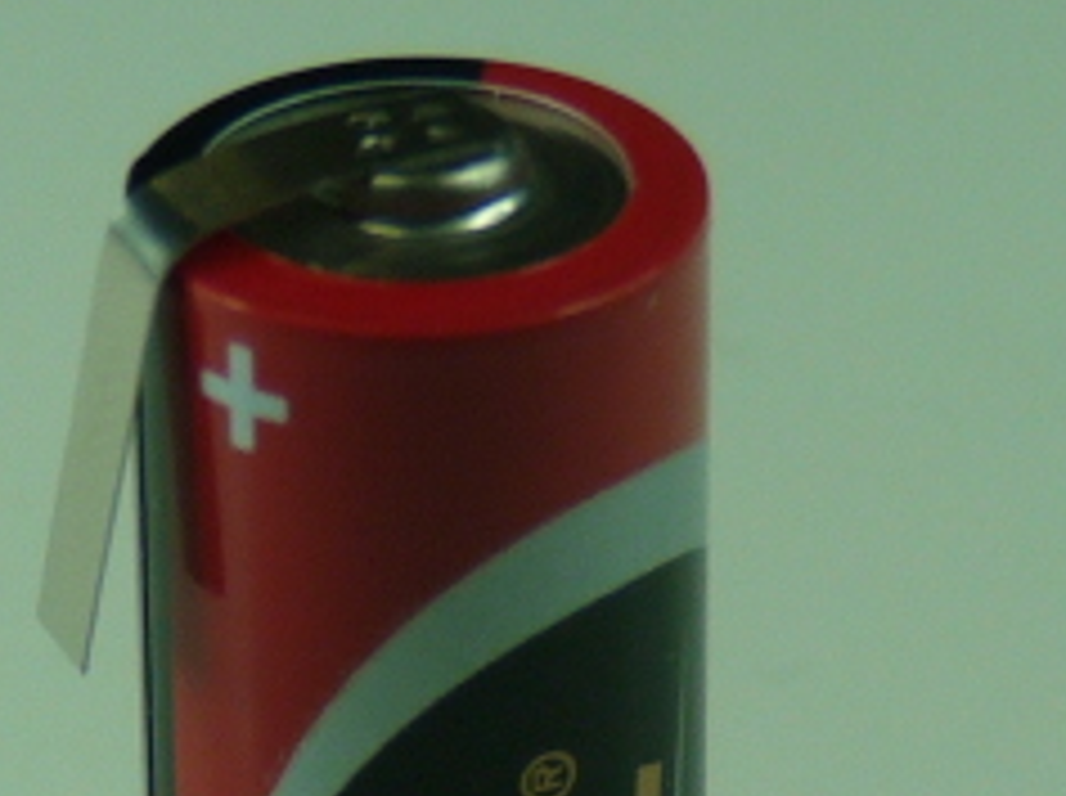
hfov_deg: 7.0
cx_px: 310
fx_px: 8733
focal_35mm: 284
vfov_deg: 5.2
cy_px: 1007
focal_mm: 10.4
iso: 100
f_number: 3.2
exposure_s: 1/100
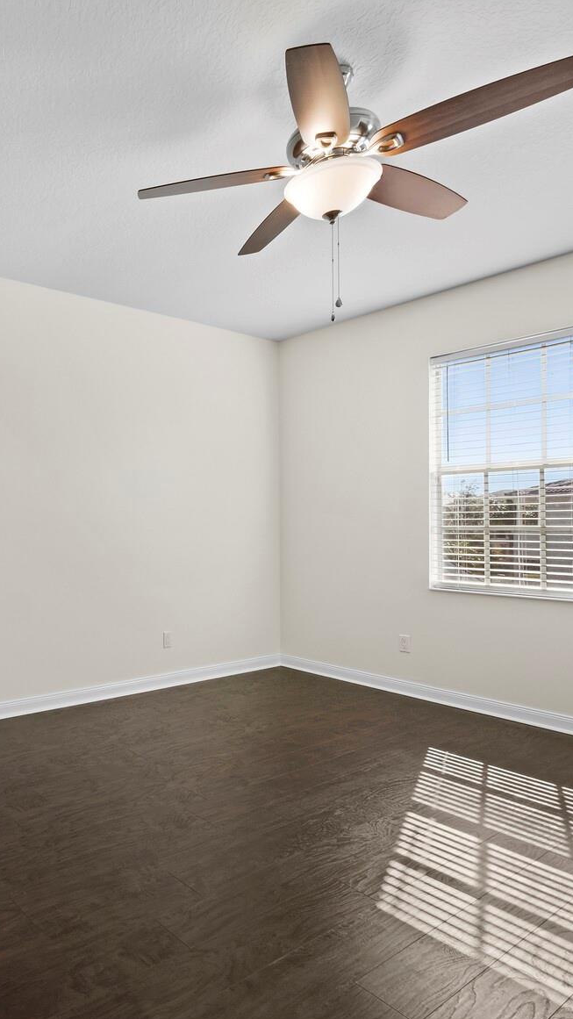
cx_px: 33
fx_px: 567
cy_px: 519
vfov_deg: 83.8
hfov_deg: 46.9
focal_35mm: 21
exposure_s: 1/2.5
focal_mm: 7
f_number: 14
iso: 320
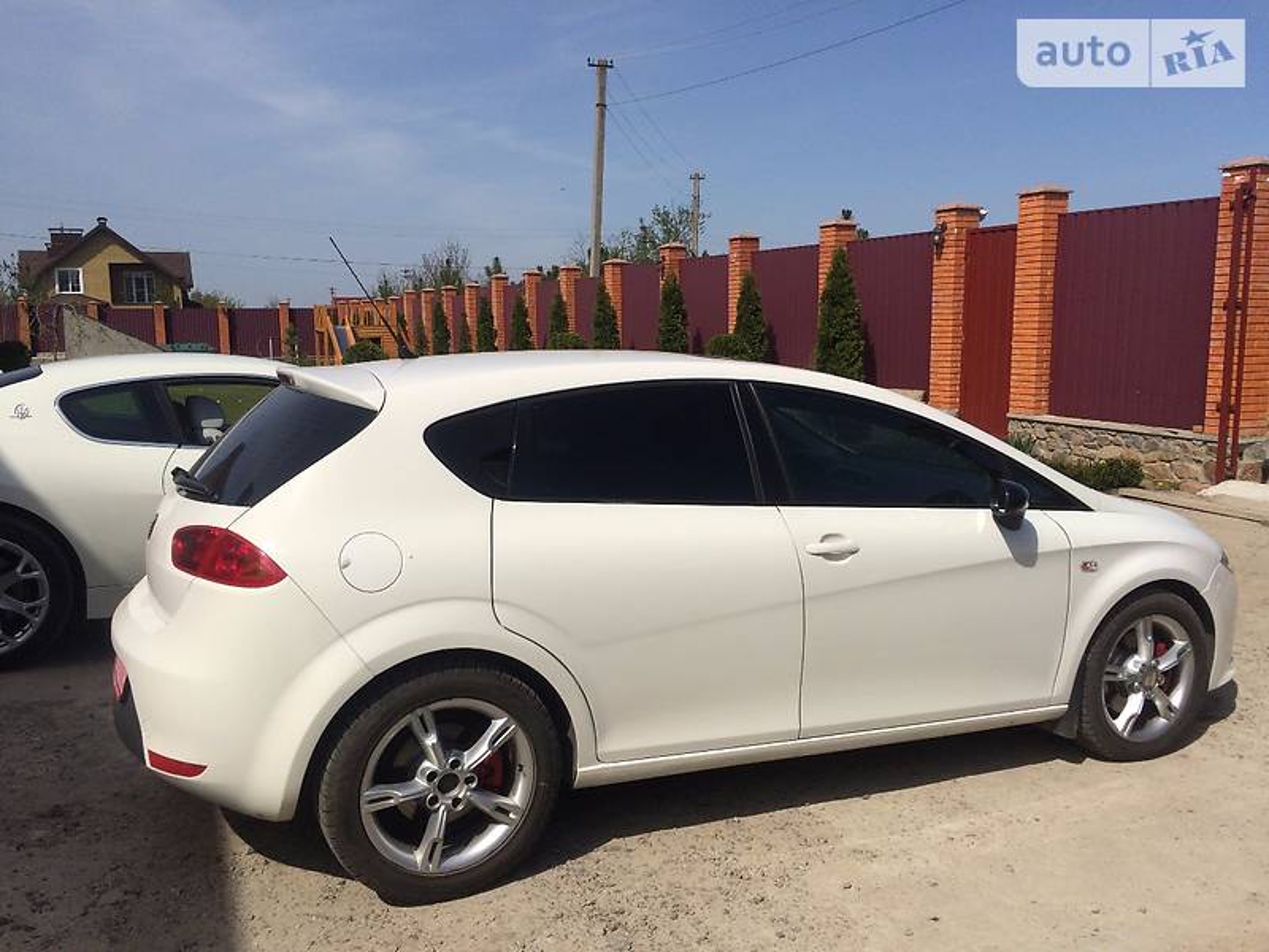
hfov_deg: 61.7
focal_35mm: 29
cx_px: 634
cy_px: 476
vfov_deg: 48.2
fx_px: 1063
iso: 32
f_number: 2.2
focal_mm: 4.2
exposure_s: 1/5128
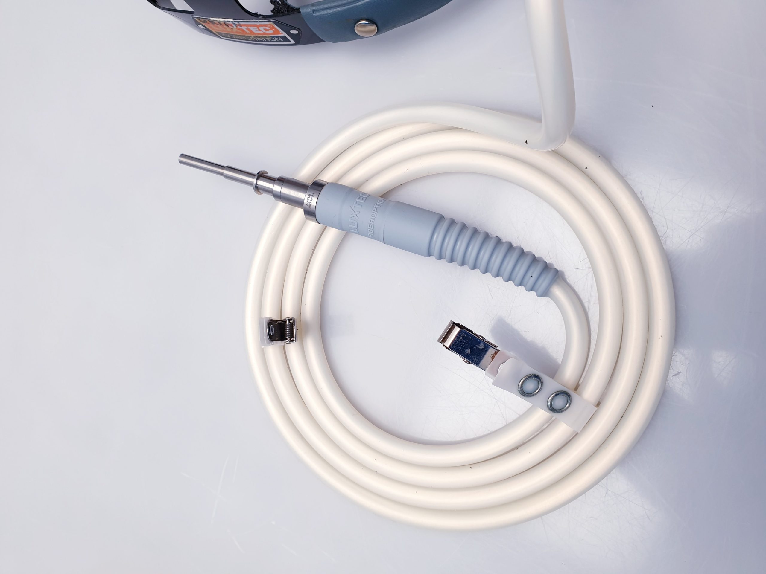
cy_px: 287
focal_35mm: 26
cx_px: 383
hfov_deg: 67.3
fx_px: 575
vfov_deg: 53.1
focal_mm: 4.3
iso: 50
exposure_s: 1/50
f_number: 2.4
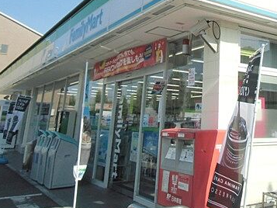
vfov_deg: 32.4
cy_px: 32
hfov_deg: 41.4
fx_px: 344
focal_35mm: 43
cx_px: 232
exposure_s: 1/640
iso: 64
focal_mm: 4.24
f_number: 3
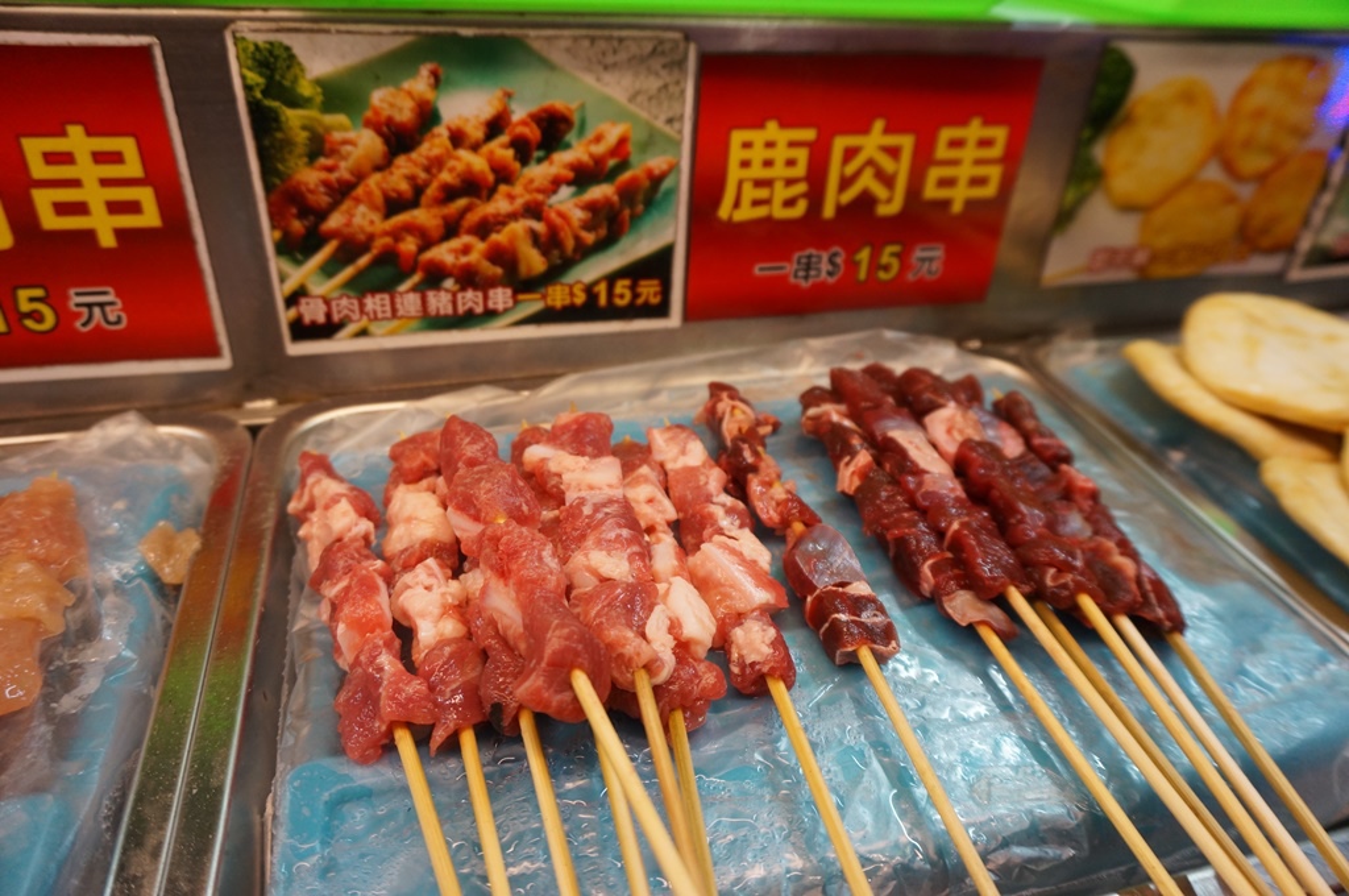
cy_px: 448
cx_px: 674
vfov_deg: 53.0
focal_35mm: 24
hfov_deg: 73.8
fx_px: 898
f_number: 4
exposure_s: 1/60
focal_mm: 16
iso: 500
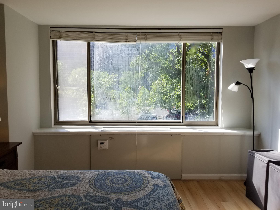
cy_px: 105
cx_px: 140
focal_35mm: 26
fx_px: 210
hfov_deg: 67.3
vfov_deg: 53.1
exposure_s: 1/698
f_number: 1.7
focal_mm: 4.25
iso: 50
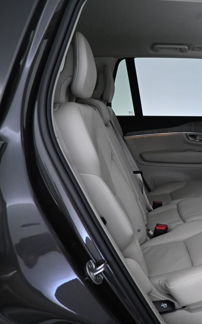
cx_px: 223
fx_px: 326
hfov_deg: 30.7
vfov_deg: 52.8
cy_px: 163
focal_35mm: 37
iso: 3200
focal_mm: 16
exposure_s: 1/60
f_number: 3.5
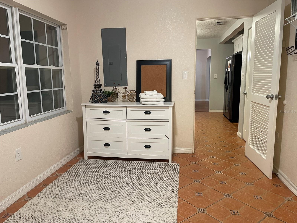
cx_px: 148
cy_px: 112
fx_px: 223
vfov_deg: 53.1
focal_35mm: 26
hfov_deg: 67.3
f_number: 1.6
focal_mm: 4.2
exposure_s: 1/60
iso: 200
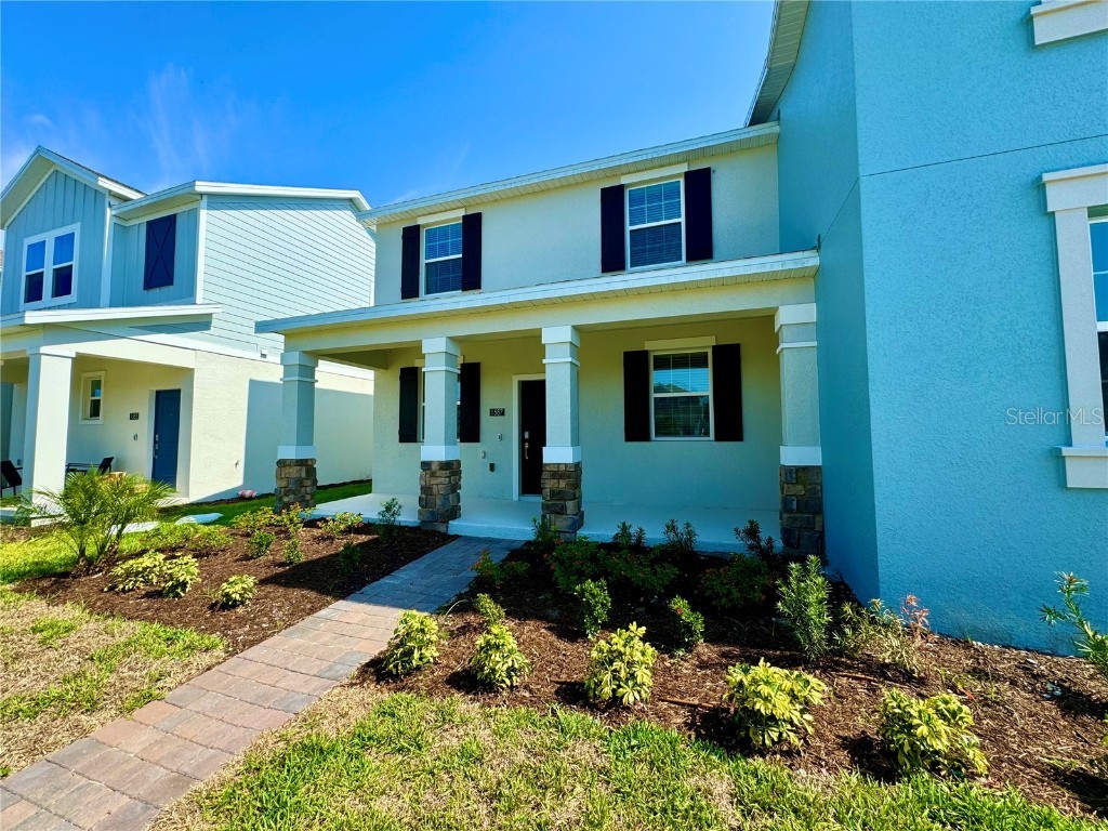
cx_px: 554
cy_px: 416
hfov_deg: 102.1
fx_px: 448
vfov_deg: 85.7
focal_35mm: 14
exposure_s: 1/675
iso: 50
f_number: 2.2
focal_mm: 2.22
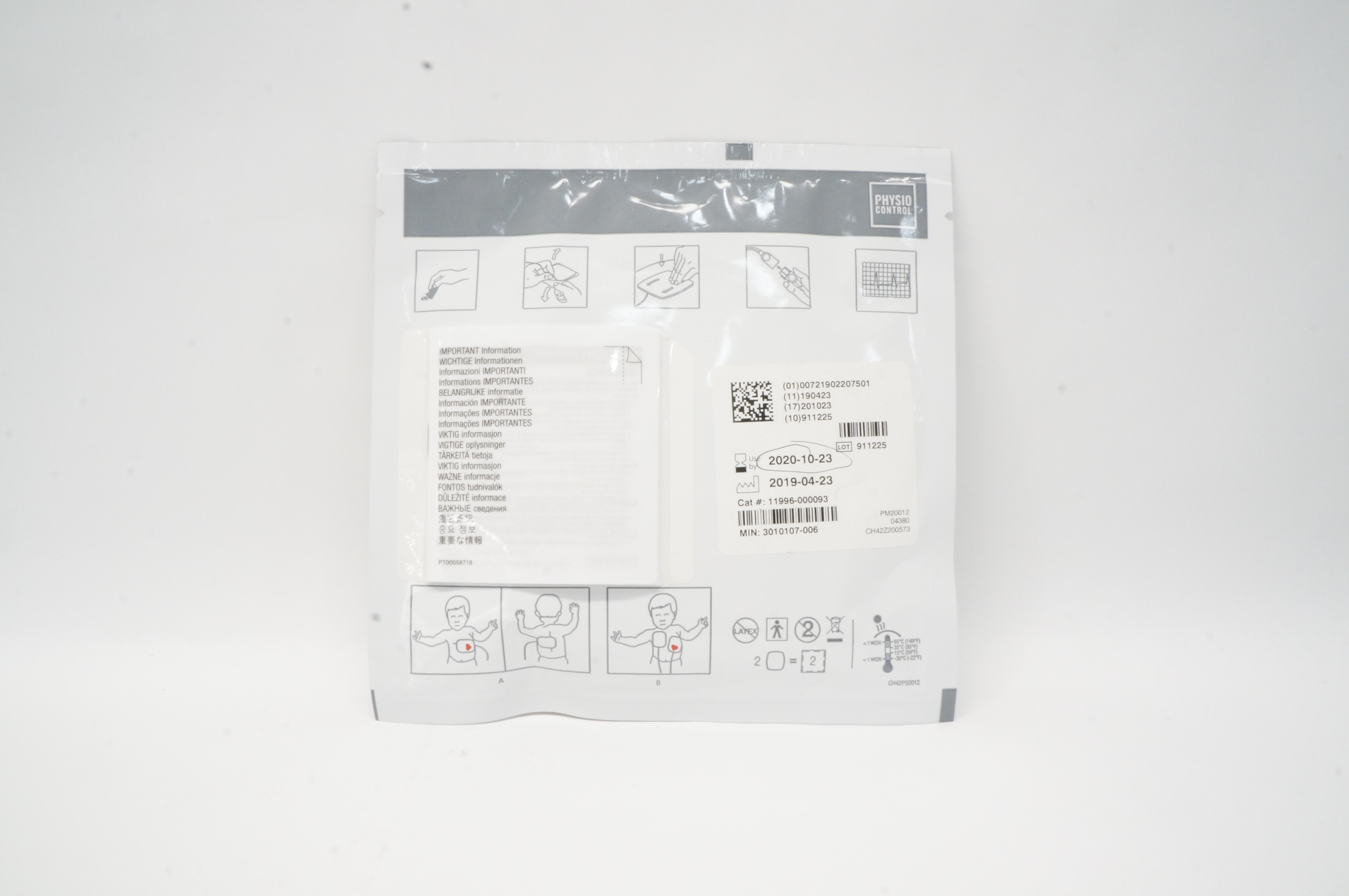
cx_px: 674
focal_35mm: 27
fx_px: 1011
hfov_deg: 67.4
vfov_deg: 47.8
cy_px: 448
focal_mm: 18
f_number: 22
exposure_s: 1/10
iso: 1600
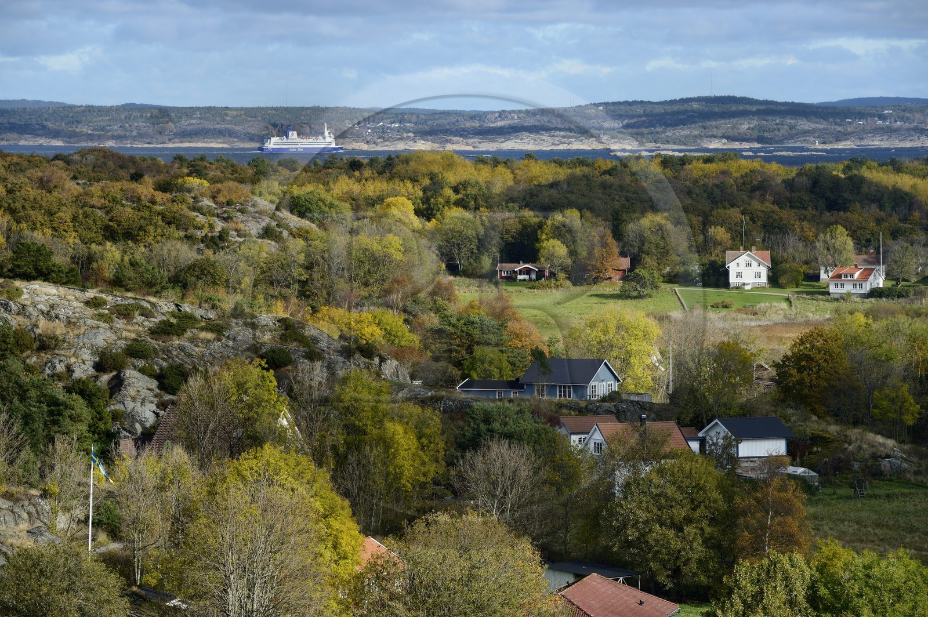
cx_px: 464
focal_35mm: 185
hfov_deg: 11.1
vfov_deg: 7.4
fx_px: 4765
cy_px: 308
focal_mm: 185
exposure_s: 1/400
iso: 200
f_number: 11
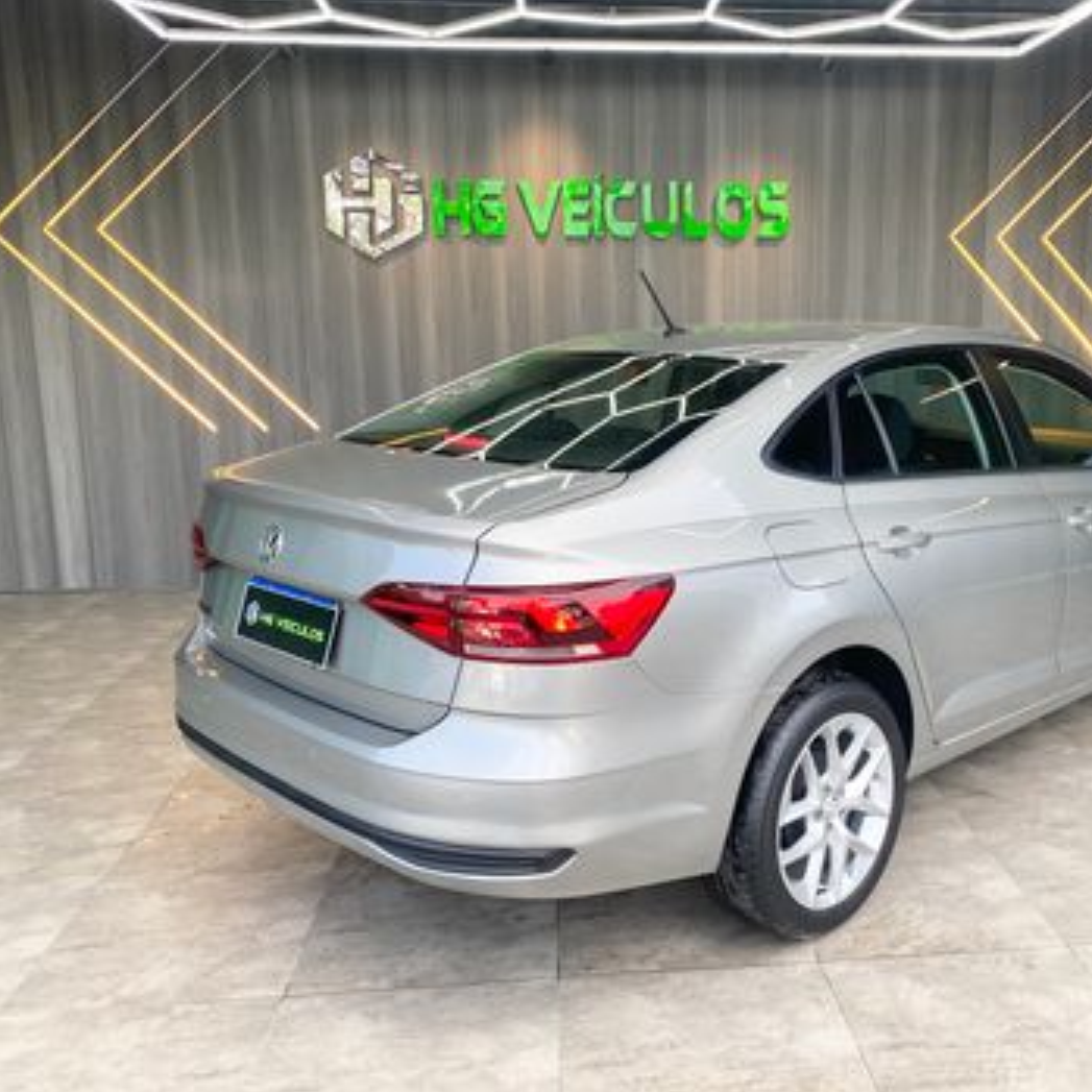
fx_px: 1106
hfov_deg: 52.0
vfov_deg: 52.5
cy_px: 551
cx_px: 679
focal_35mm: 31
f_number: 1.8
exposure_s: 1/206
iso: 32
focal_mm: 4.25
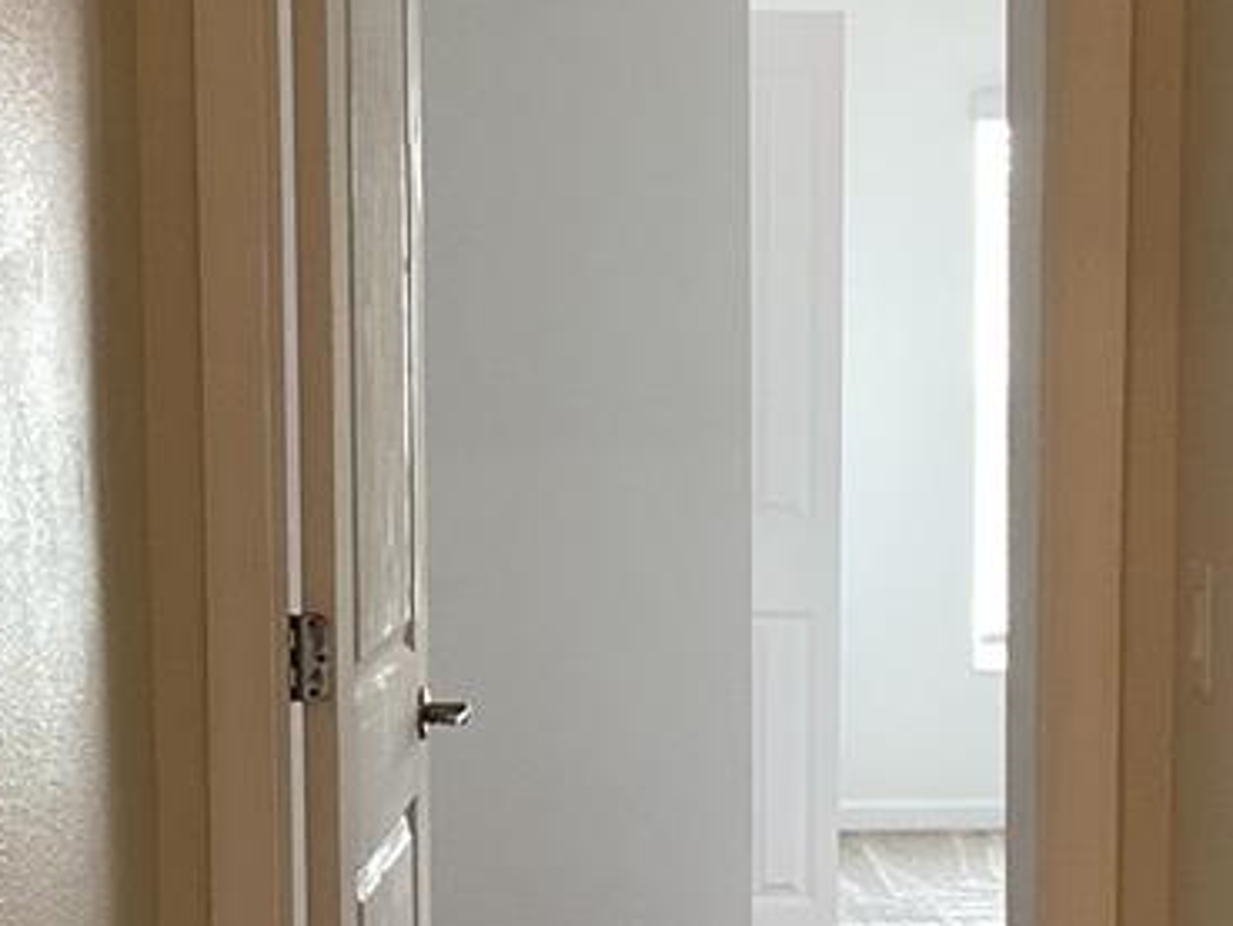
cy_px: 625
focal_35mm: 86
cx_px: 645
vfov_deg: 17.1
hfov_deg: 22.7
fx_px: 3064
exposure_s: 1/60
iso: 100
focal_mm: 3.3
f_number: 2.4
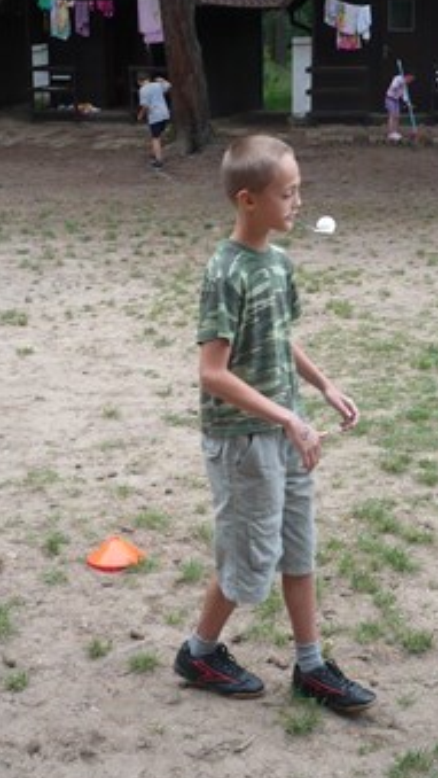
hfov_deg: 22.2
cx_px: 257
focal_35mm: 54
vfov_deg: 38.4
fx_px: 1114
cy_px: 330
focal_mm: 5.8
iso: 160
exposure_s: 1/125
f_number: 2.8
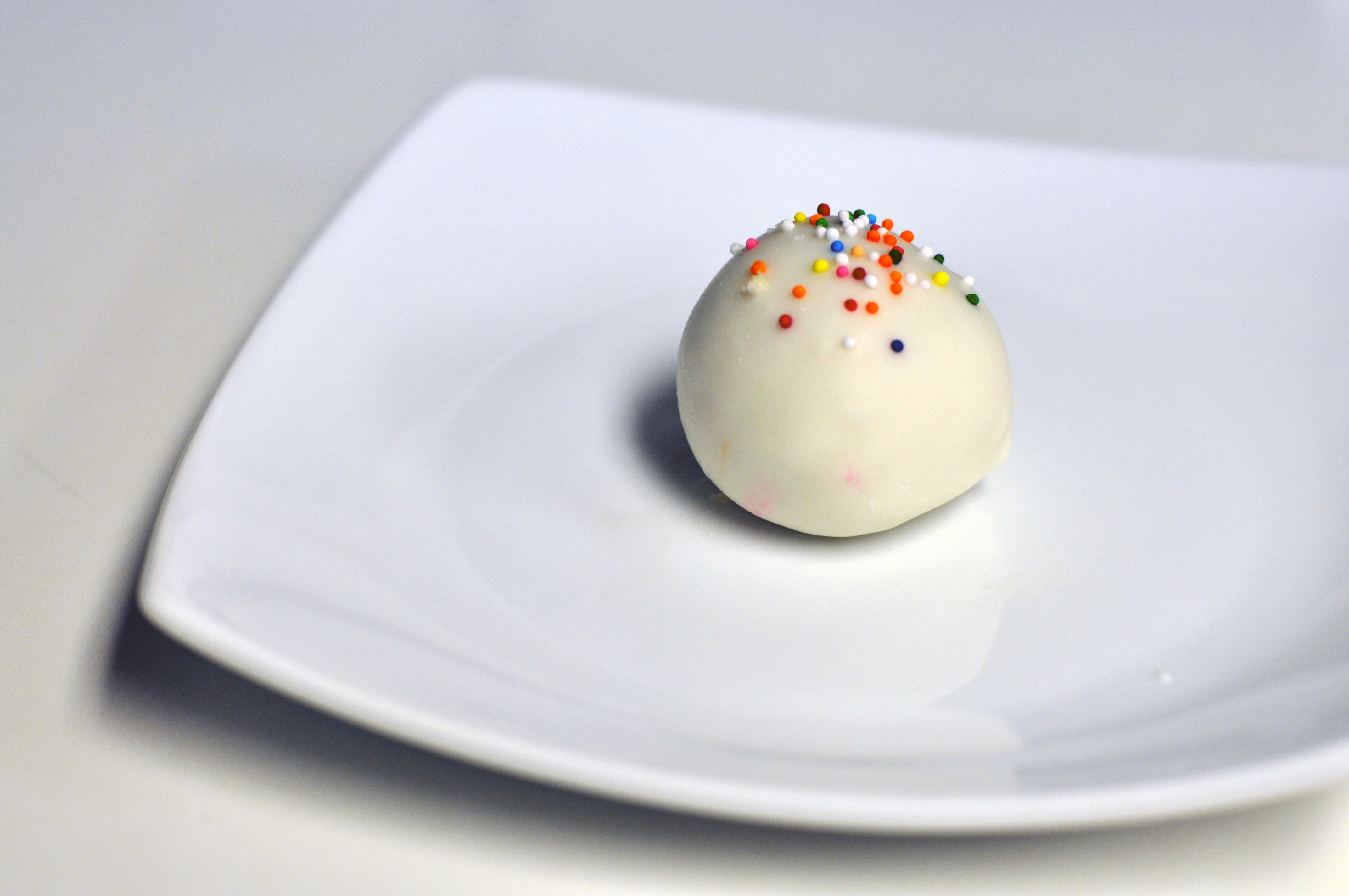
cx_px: 674
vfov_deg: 18.1
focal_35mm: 75
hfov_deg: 27.0
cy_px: 448
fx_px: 2807
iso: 320
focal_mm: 50
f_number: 4
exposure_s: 1/50
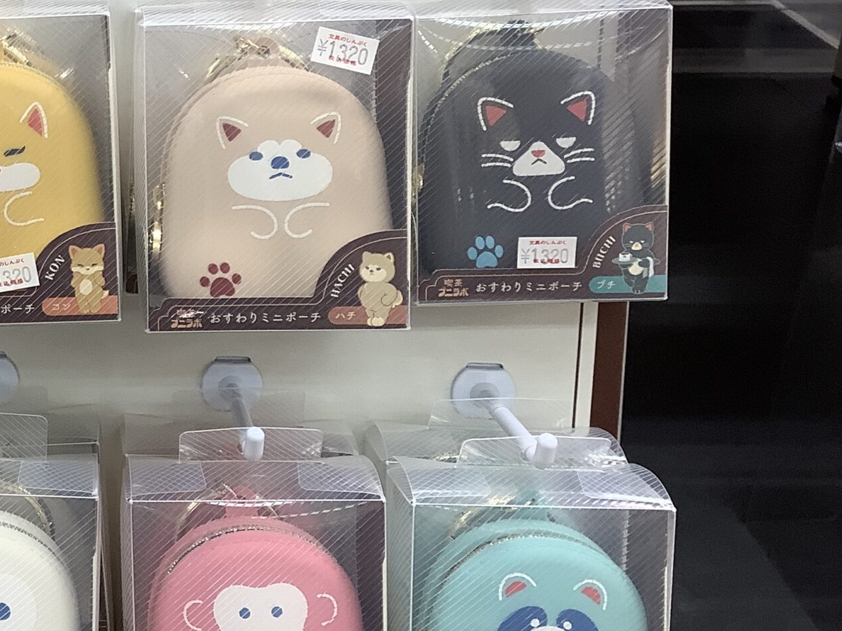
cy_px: 210
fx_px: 1532
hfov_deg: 28.7
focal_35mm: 63
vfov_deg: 23.2
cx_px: -7
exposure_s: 1/60
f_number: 2.4
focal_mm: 3.3
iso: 64
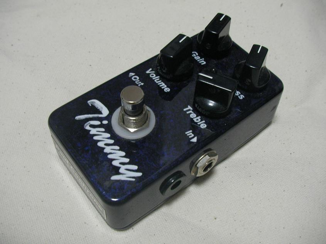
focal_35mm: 38
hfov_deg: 49.0
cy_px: 122
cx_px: 163
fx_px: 358
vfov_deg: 37.7
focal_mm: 6.3
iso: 200
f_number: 3.5
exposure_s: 1/7.2
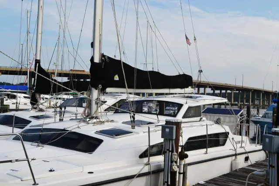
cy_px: 93
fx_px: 326
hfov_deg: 46.4
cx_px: 140
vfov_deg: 31.9
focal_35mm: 42
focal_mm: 28
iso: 100
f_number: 8
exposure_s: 1/320
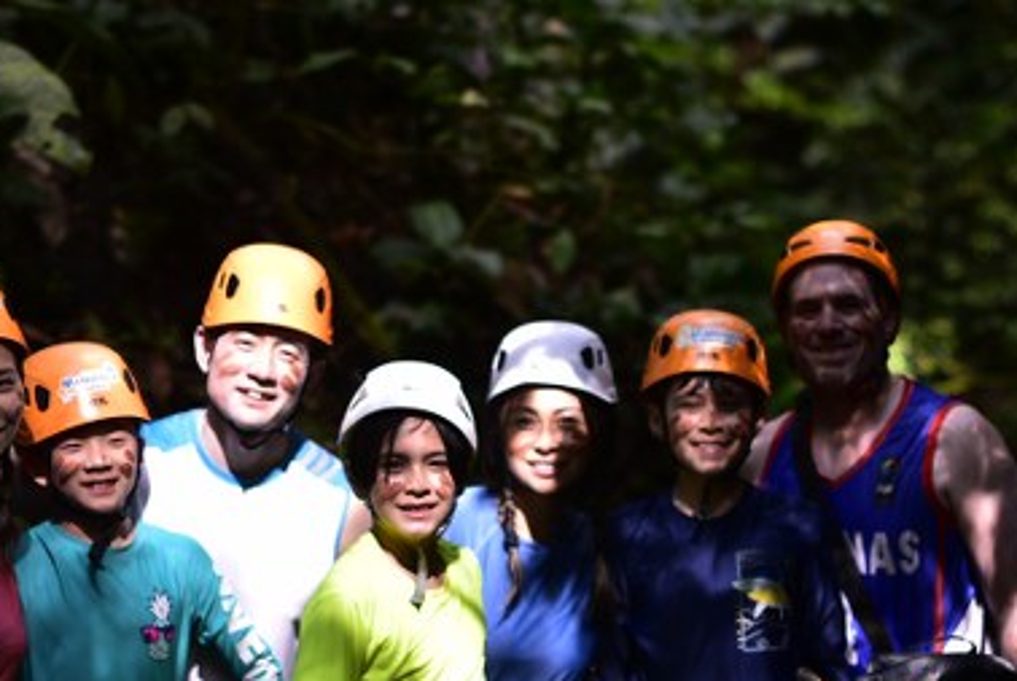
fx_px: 3592
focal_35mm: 127
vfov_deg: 10.8
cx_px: 433
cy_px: 447
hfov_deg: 16.1
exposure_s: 1/250
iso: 100
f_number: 1.8
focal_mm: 50
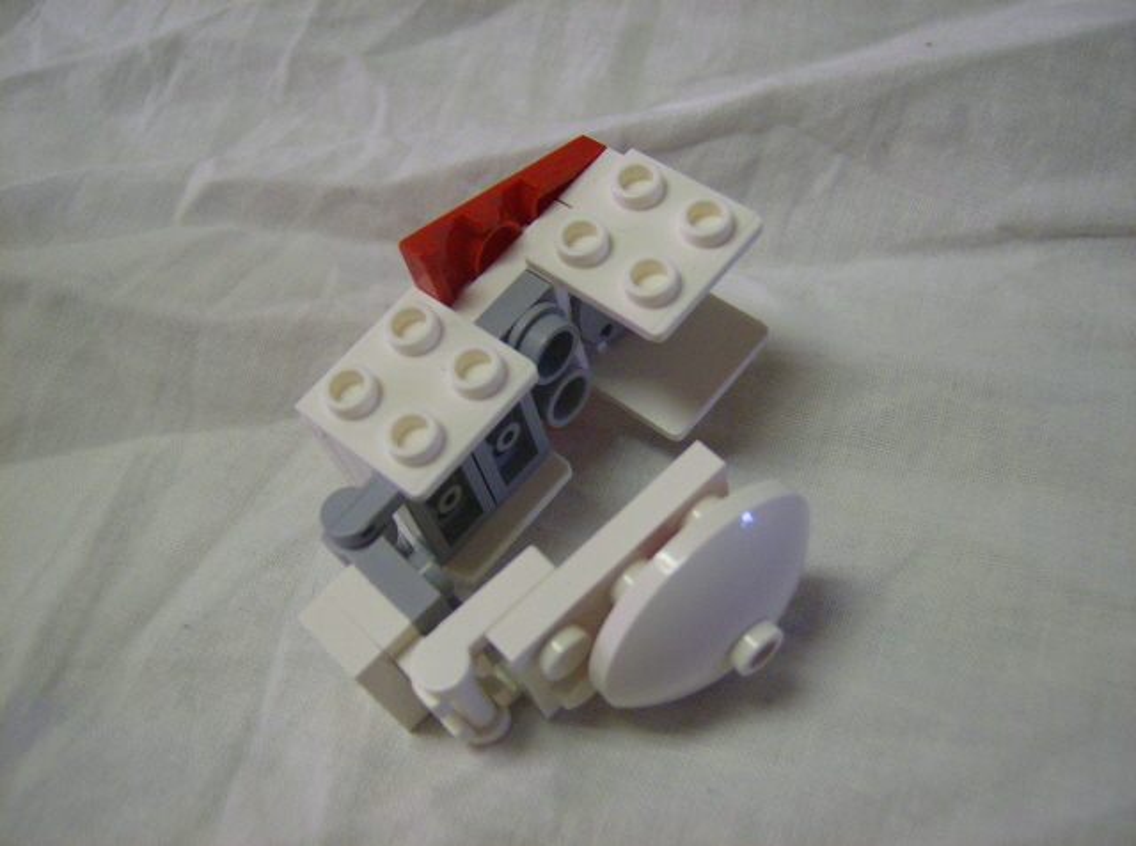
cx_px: 568
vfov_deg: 39.5
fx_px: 1179
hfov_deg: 51.5
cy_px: 423
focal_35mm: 36
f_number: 2.8
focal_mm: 6
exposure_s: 1/48.3
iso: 200
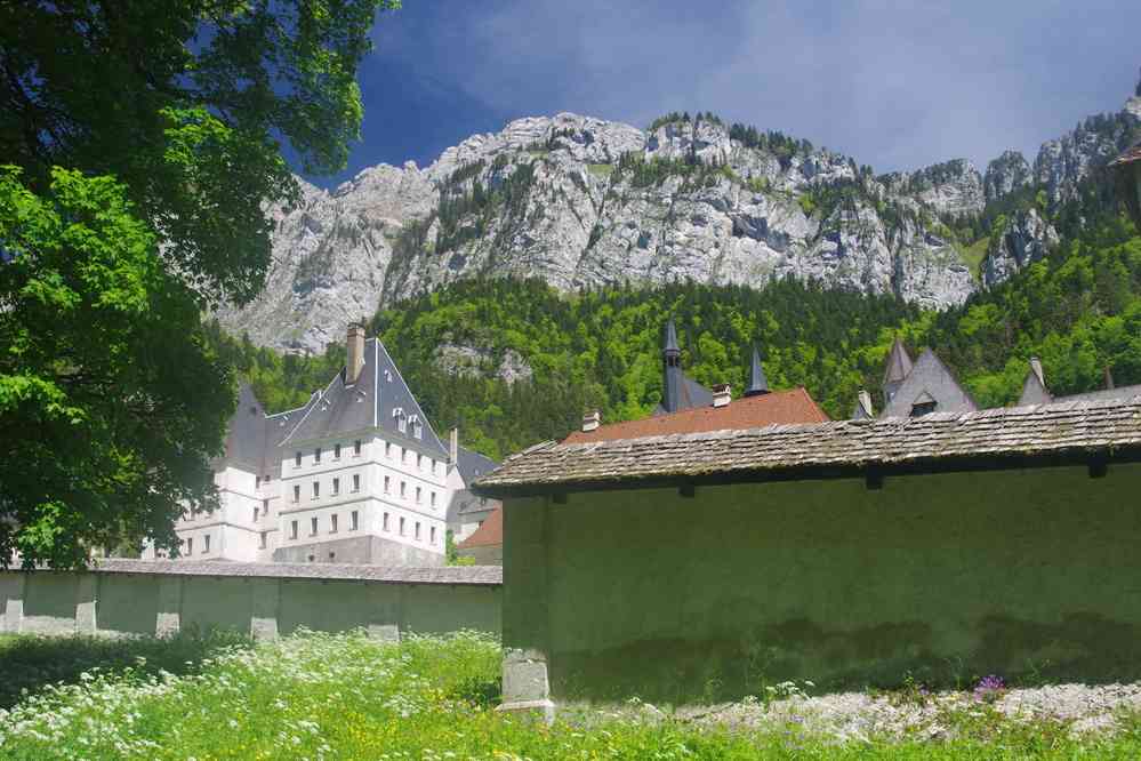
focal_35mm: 36
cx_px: 570
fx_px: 1141
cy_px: 380
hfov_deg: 53.1
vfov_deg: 36.9
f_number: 11
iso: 200
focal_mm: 24
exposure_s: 1/50
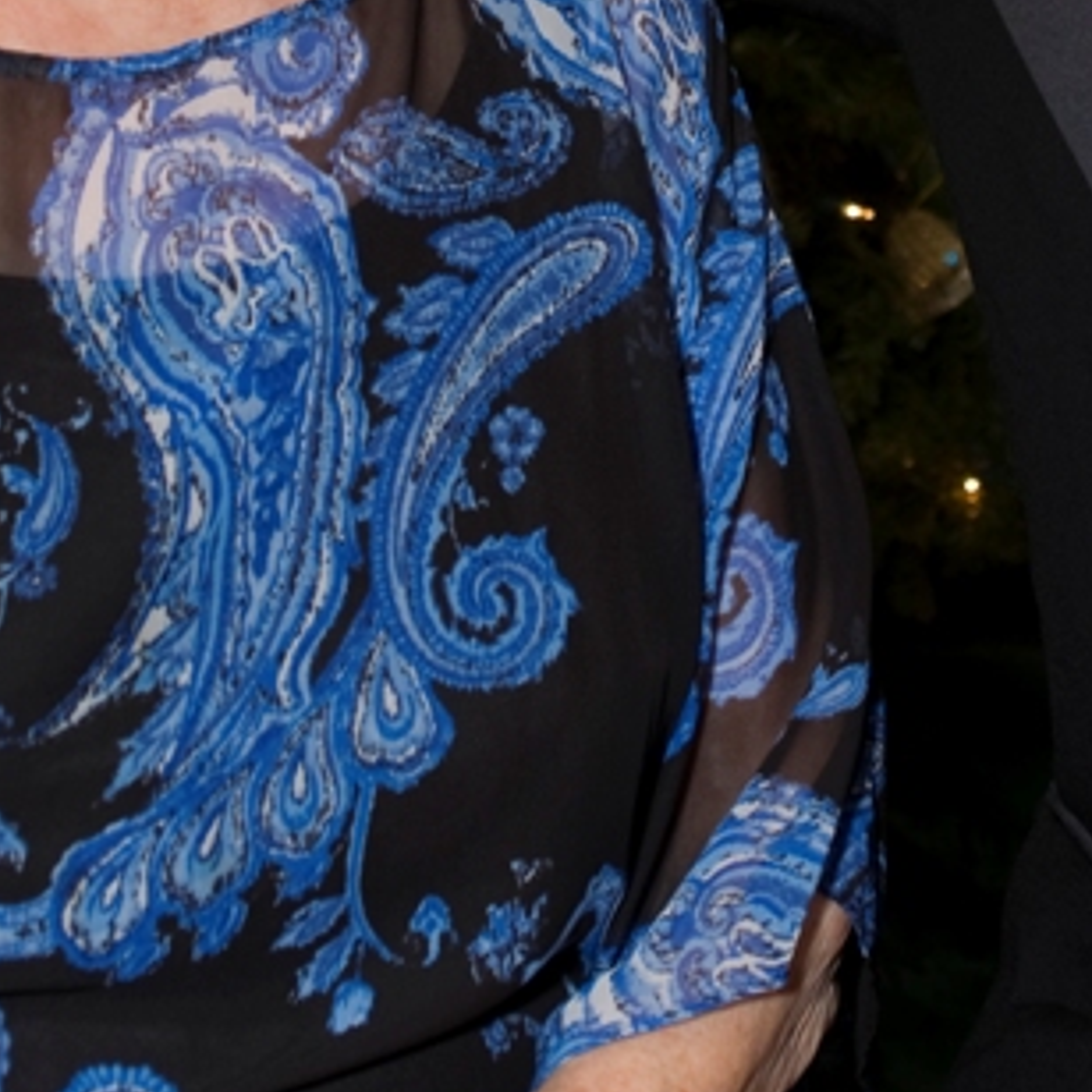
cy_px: -89
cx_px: 654
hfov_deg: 15.4
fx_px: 4033
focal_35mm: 113
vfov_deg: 15.1
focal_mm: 40
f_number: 5
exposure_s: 1/60
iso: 200
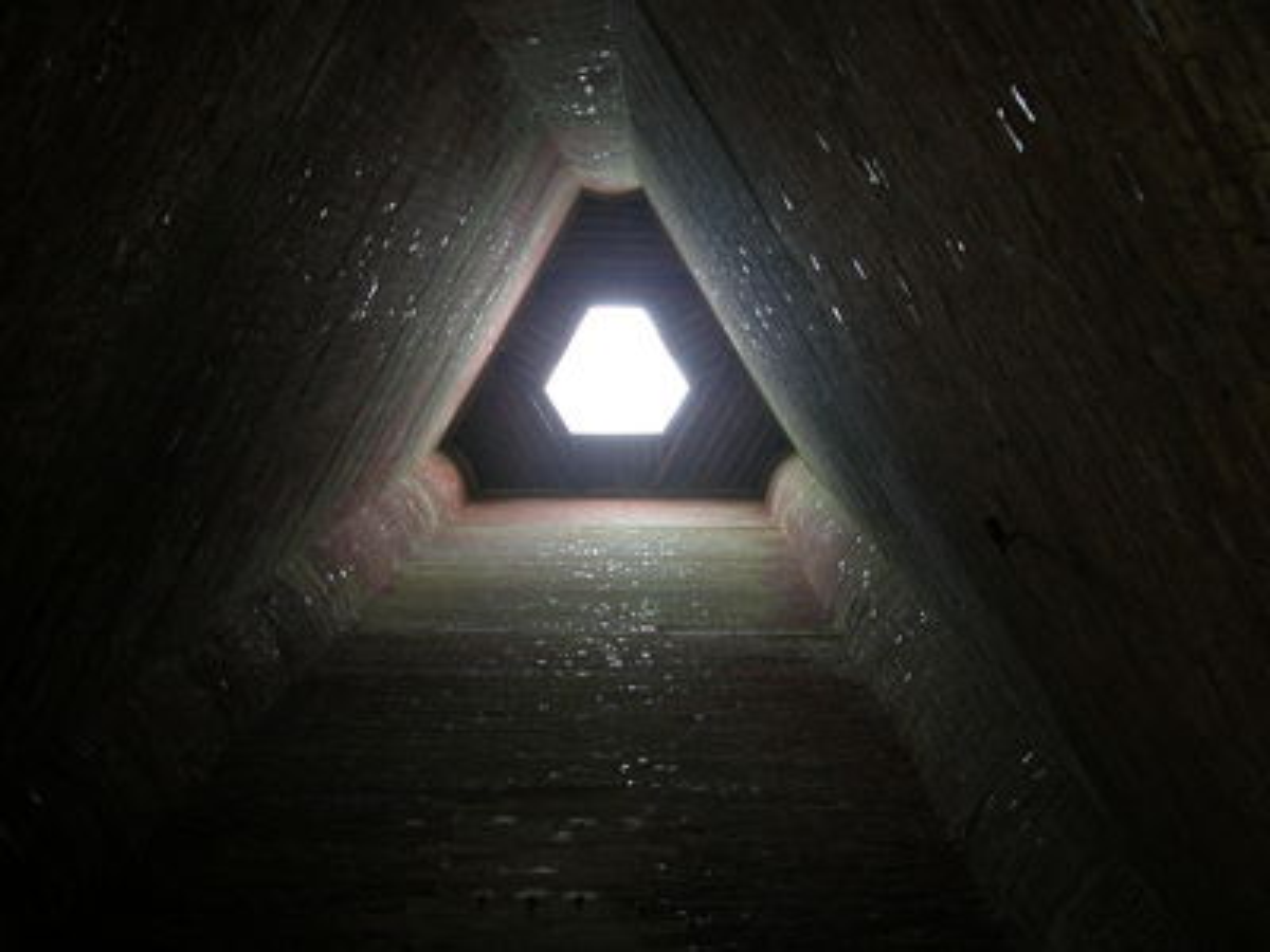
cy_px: 476
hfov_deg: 52.6
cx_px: 635
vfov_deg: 40.7
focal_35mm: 35
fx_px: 1284
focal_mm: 8.9
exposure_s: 1/4.5
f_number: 2.8
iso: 100
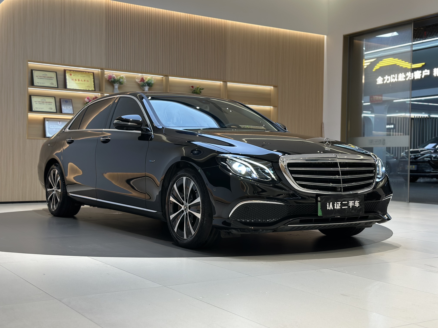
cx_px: 219
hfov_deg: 39.7
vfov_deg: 30.3
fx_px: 607
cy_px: 164
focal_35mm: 48
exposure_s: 1/100
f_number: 1.78
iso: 64
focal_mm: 6.86
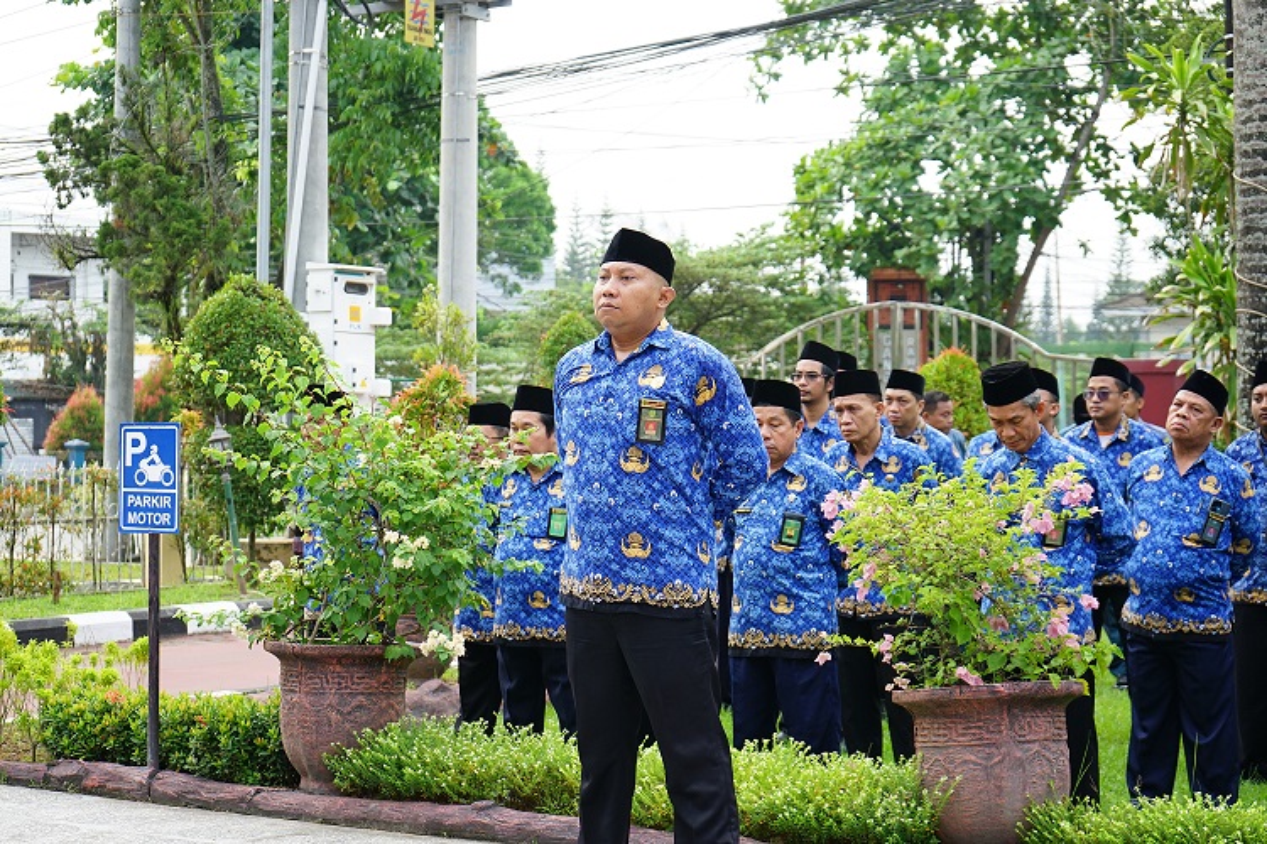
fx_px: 2463
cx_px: 634
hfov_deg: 28.8
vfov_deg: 19.5
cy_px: 422
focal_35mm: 70
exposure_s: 1/250
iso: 500
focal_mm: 70
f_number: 5.6
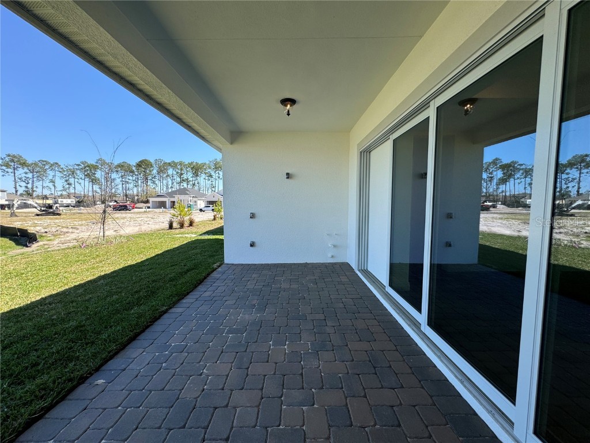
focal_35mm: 14
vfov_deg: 85.7
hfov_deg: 102.1
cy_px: 222
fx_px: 239
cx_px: 295
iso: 40
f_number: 2.2
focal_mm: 2.22
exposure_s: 1/529
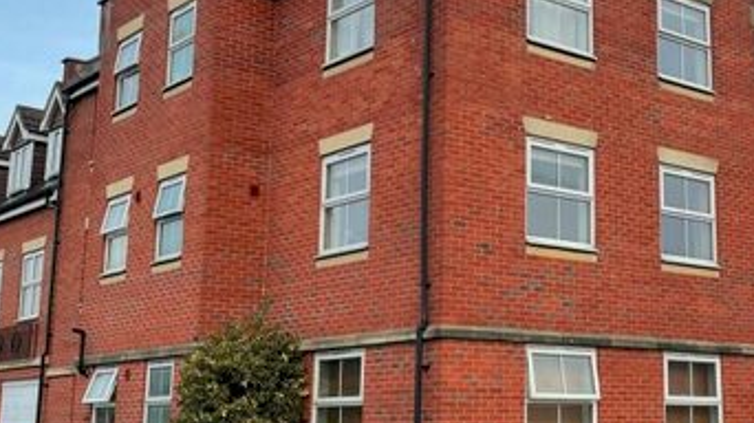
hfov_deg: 35.2
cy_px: 186
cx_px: 569
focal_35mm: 58
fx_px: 1159
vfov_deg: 20.7
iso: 32
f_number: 1.6
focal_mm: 4.2
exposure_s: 1/739
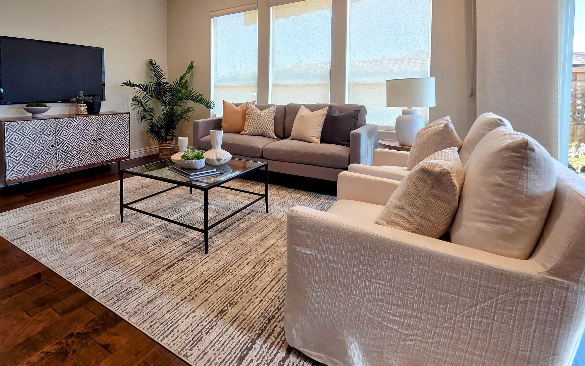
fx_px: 287
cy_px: 107
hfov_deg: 89.2
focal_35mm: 18
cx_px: 218
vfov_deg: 62.4
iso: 100
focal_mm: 2.2
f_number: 2.2
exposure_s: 1/120
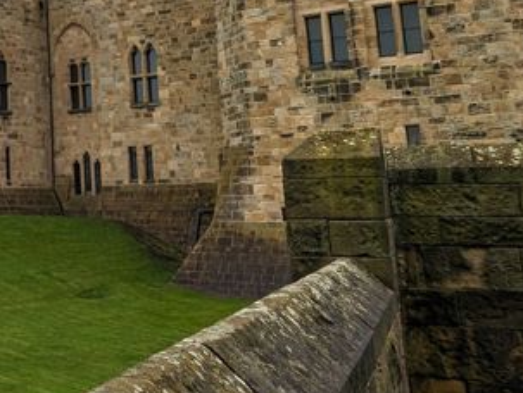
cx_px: -167
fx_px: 817
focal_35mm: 54
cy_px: 78
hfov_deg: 28.6
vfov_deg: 26.6
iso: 62
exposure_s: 1/1021
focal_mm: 2.35
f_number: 2.2
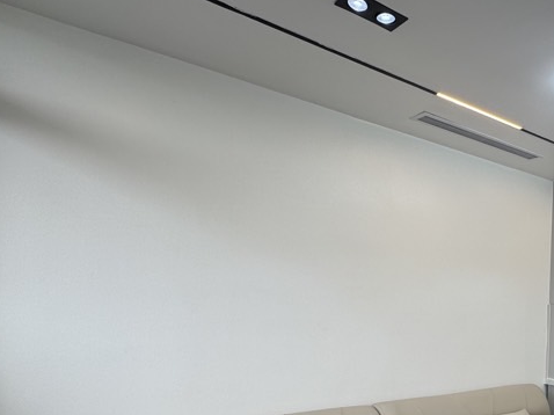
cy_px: 323
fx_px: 480
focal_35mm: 30
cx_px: 506
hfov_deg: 52.2
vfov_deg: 44.8
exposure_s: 1/165
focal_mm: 2.22
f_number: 2.2
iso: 40
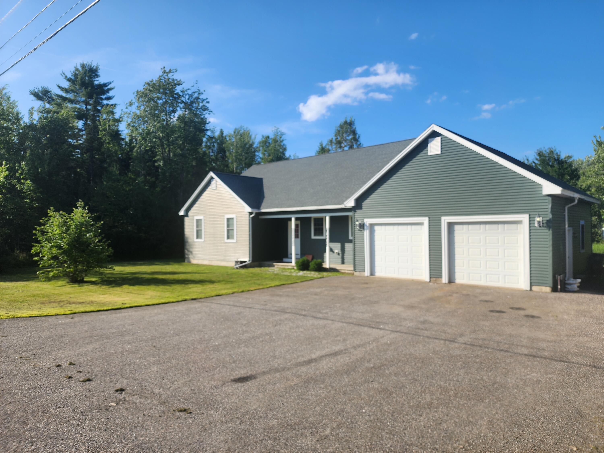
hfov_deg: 73.9
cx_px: 302
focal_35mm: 23
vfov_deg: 58.9
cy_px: 226
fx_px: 401
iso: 12
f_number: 1.8
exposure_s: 1/836
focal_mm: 6.4
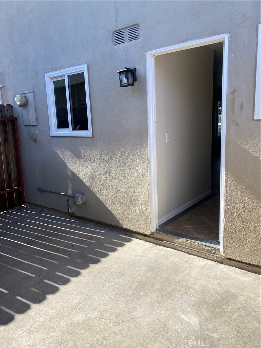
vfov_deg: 67.3
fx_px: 261
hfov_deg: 53.1
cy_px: 174
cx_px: 130
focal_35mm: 26
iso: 32
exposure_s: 1/1522
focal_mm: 4.25
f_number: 1.8
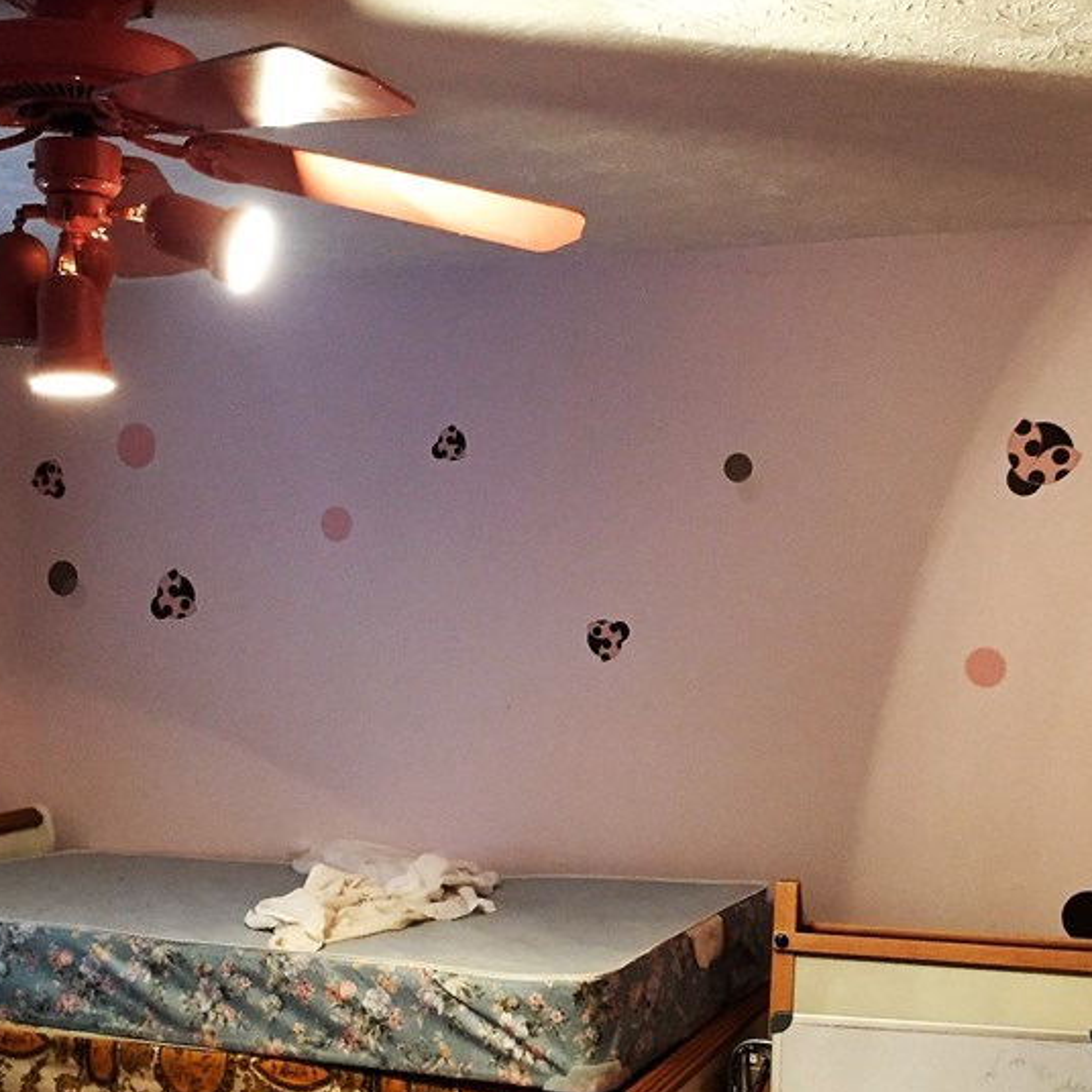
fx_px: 1749
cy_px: 646
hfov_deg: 34.7
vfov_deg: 34.6
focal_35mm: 49
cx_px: 554
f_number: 2.2
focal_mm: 4.15
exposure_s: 1/15
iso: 320
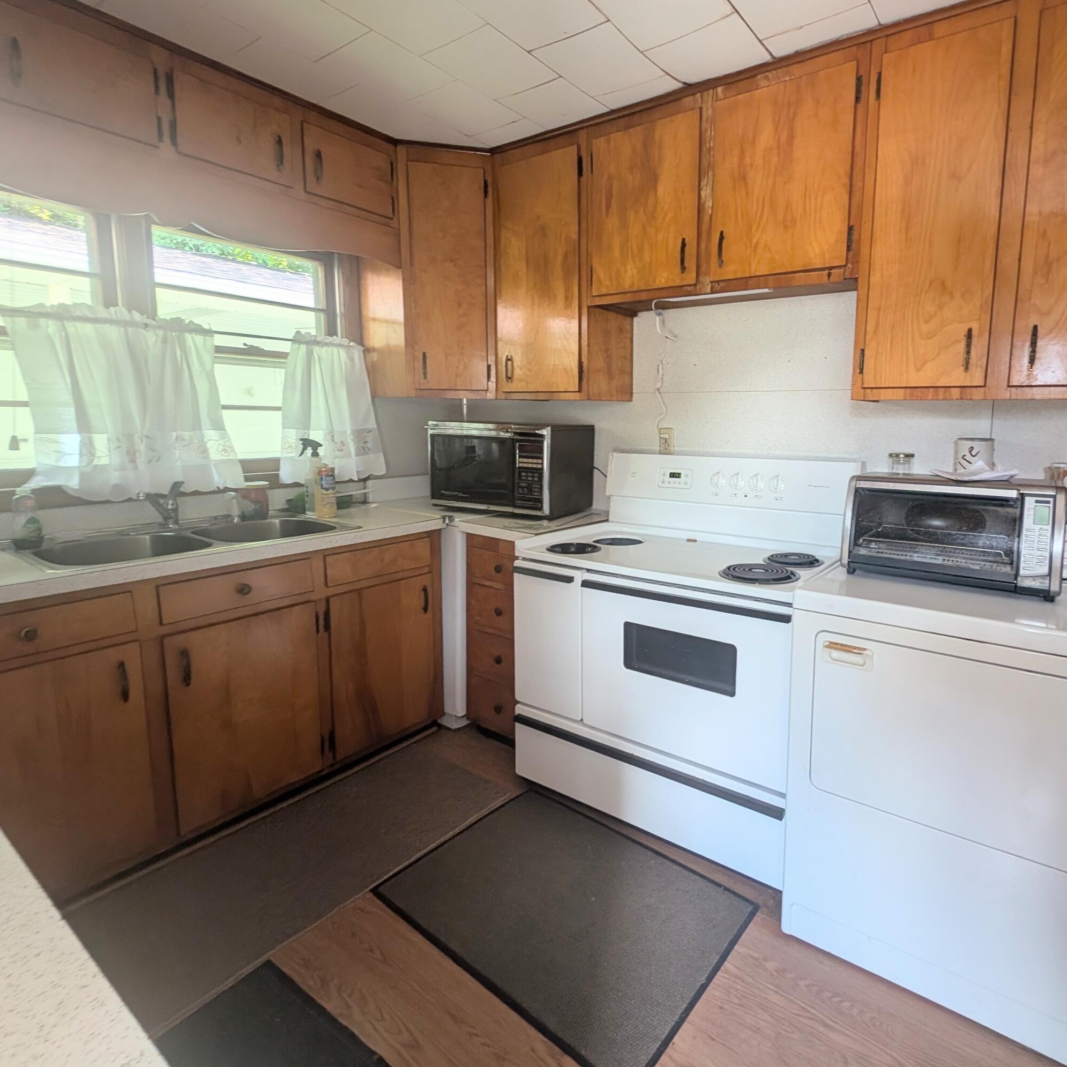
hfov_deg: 86.3
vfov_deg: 87.3
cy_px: 495
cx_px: 644
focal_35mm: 16
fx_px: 558
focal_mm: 2.23
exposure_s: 1/35
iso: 55
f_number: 1.95
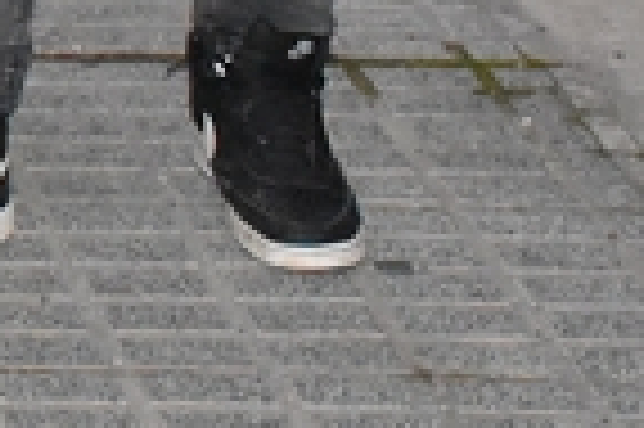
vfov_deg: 4.7
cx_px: -860
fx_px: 5075
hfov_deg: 6.9
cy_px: -757
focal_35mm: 284
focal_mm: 30
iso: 6400
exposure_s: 1/60
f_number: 4
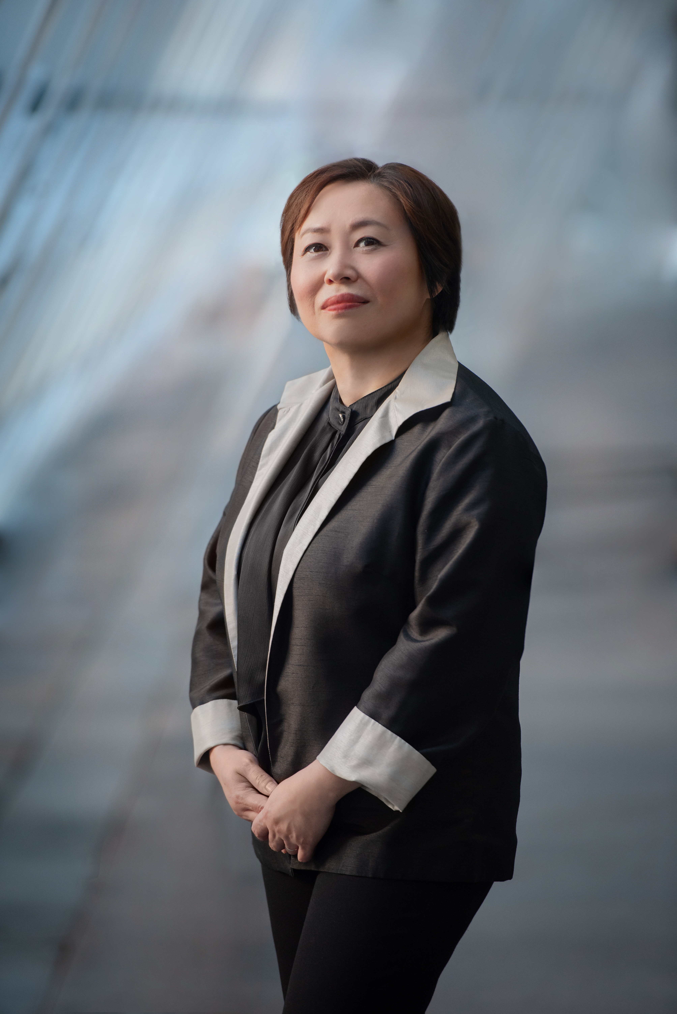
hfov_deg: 6.9
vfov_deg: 10.3
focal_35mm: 200
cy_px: 507
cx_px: 338
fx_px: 5636
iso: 640
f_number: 3.2
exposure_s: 1/320
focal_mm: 200
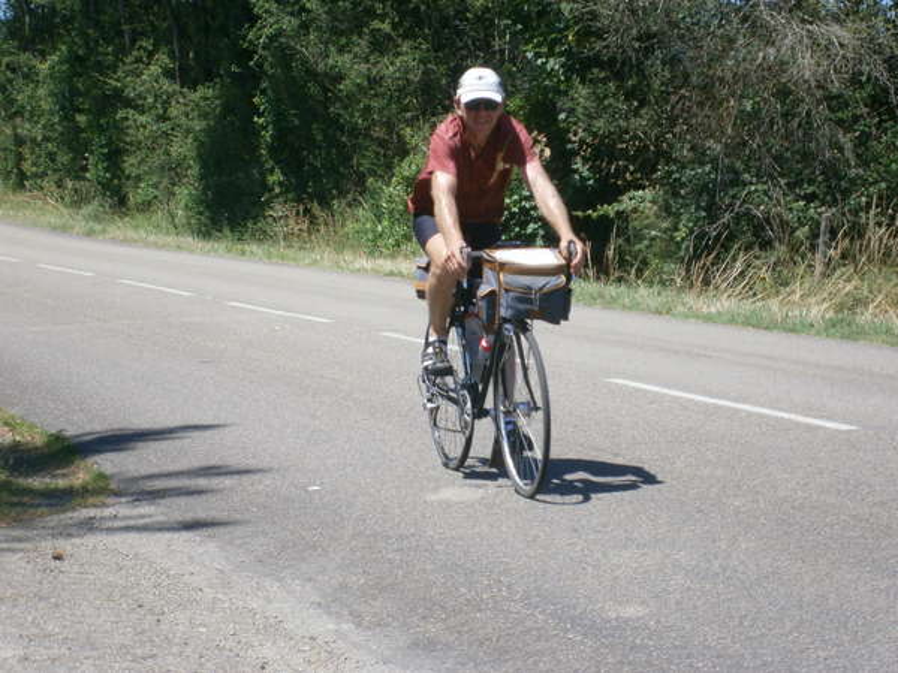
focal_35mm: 111
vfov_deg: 13.3
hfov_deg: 17.7
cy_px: 336
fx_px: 2880
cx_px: 449
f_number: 5.8
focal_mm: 19.6
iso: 100
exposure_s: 1/250
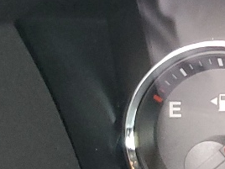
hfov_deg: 9.8
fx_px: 1007
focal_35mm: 155
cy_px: 99
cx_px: 664
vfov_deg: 9.6
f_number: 1.5
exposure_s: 1/60.2
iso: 126
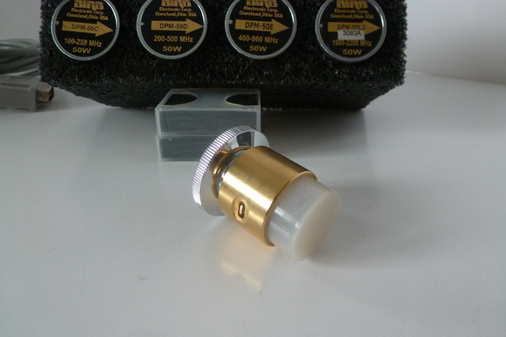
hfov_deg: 71.5
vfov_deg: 51.3
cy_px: 172
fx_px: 351
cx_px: 253
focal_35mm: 25
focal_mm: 4.3
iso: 400
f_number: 3.3
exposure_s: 1/40
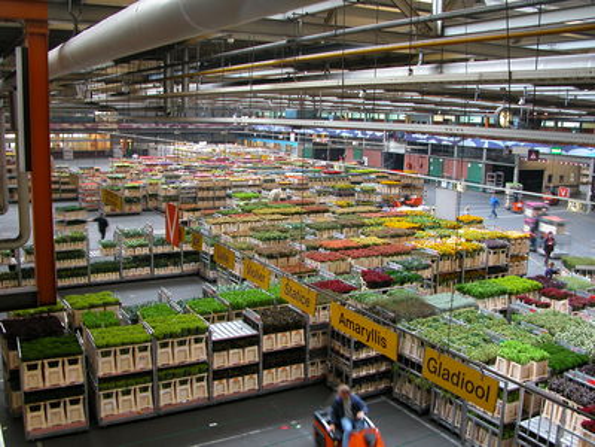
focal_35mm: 34
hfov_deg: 54.0
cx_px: 298
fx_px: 584
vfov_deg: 41.8
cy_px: 224
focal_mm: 8.9
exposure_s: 1/7.7
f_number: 2.8
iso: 100
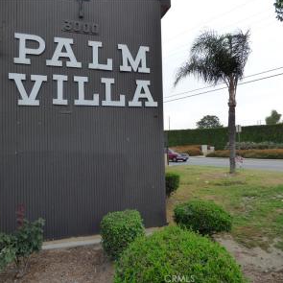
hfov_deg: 64.9
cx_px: 130
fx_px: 222
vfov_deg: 65.0
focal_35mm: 24
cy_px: 140
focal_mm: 3.58
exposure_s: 1/125
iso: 200
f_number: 2.8
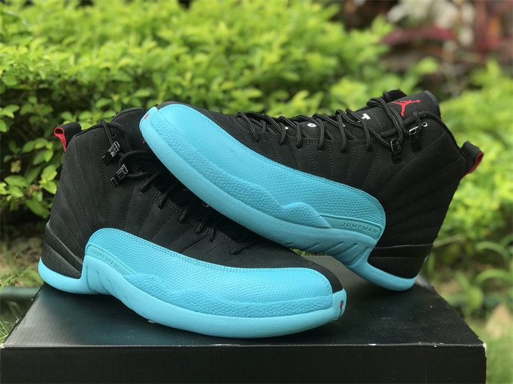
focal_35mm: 57
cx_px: 256
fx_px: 845
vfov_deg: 25.7
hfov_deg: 33.8
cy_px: 192
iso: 20
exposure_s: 1/125
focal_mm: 6.6
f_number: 2.8
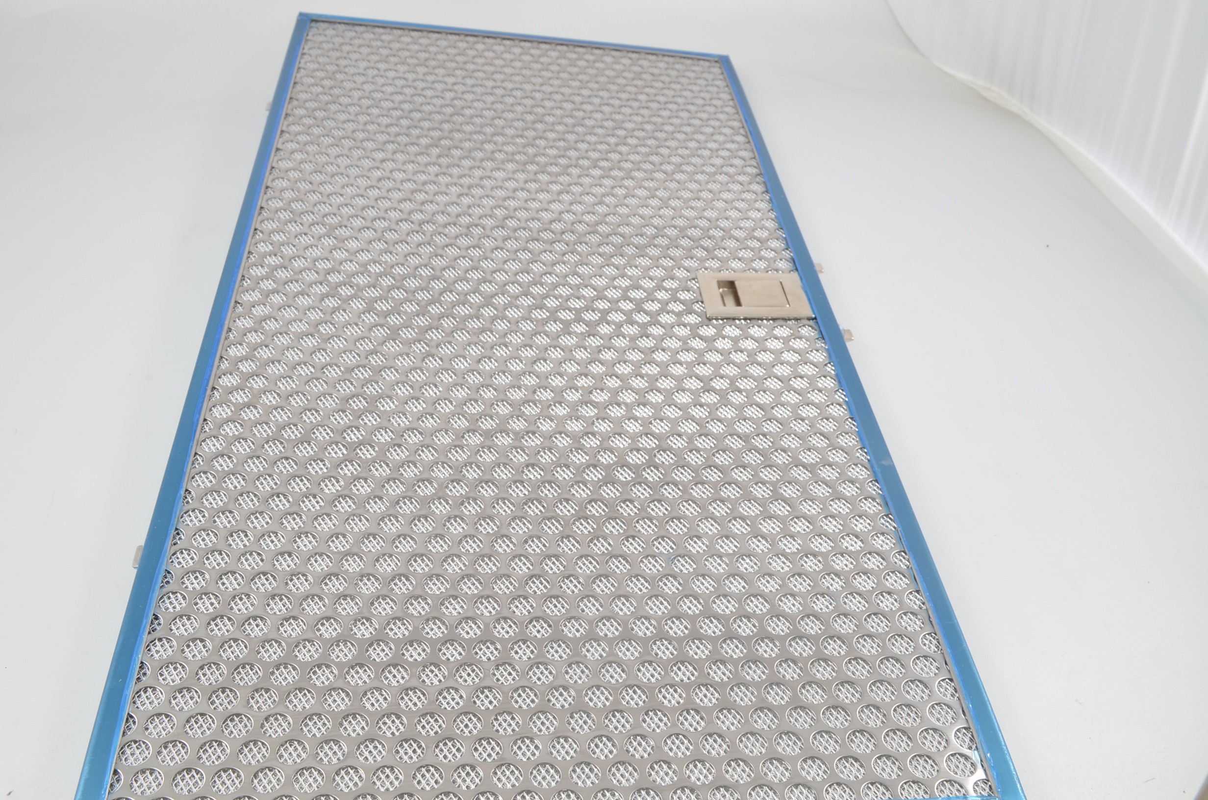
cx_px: 604
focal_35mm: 39
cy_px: 400
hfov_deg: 49.6
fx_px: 1306
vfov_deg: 34.1
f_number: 14
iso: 100
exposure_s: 1/13
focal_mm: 26
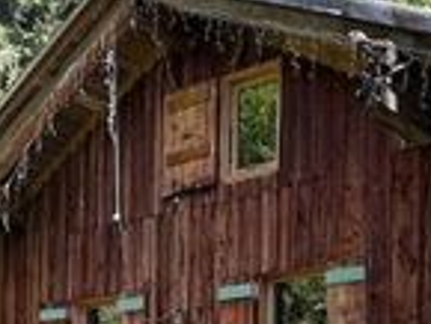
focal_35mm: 63
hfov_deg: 29.6
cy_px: 496
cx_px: 376
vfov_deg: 19.9
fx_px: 785
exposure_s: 1/101
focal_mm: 1.57
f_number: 1.8
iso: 32
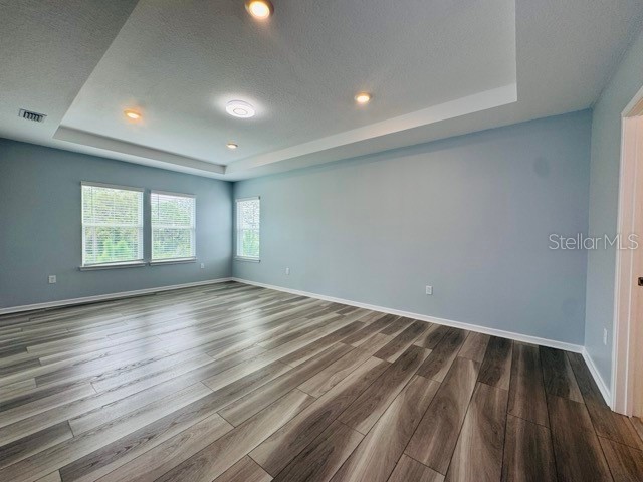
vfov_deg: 85.7
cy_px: 241
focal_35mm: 14
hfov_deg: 102.1
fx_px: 260
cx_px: 322
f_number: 2.2
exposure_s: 1/120
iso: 64
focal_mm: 2.22
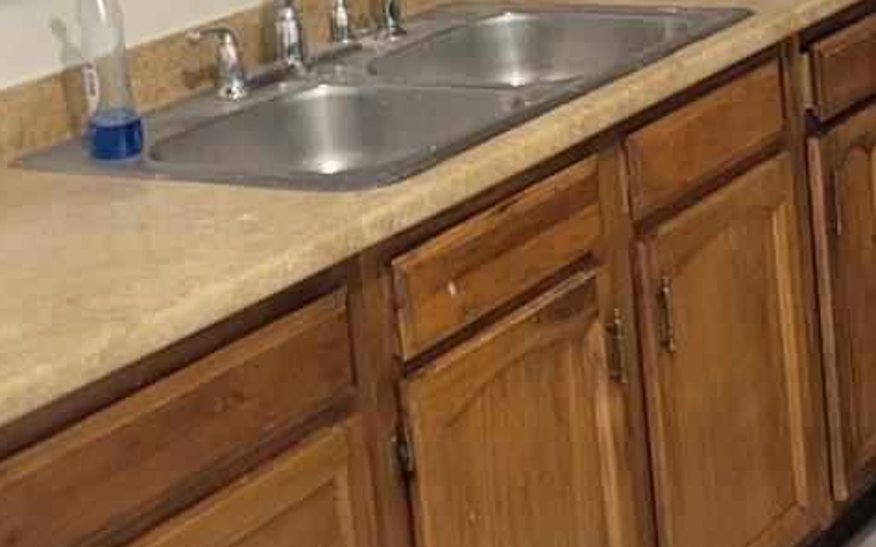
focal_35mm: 93
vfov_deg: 13.4
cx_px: 1057
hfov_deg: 20.8
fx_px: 2220
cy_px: -224
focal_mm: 5.4
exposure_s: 1/39
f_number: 1.8
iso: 640
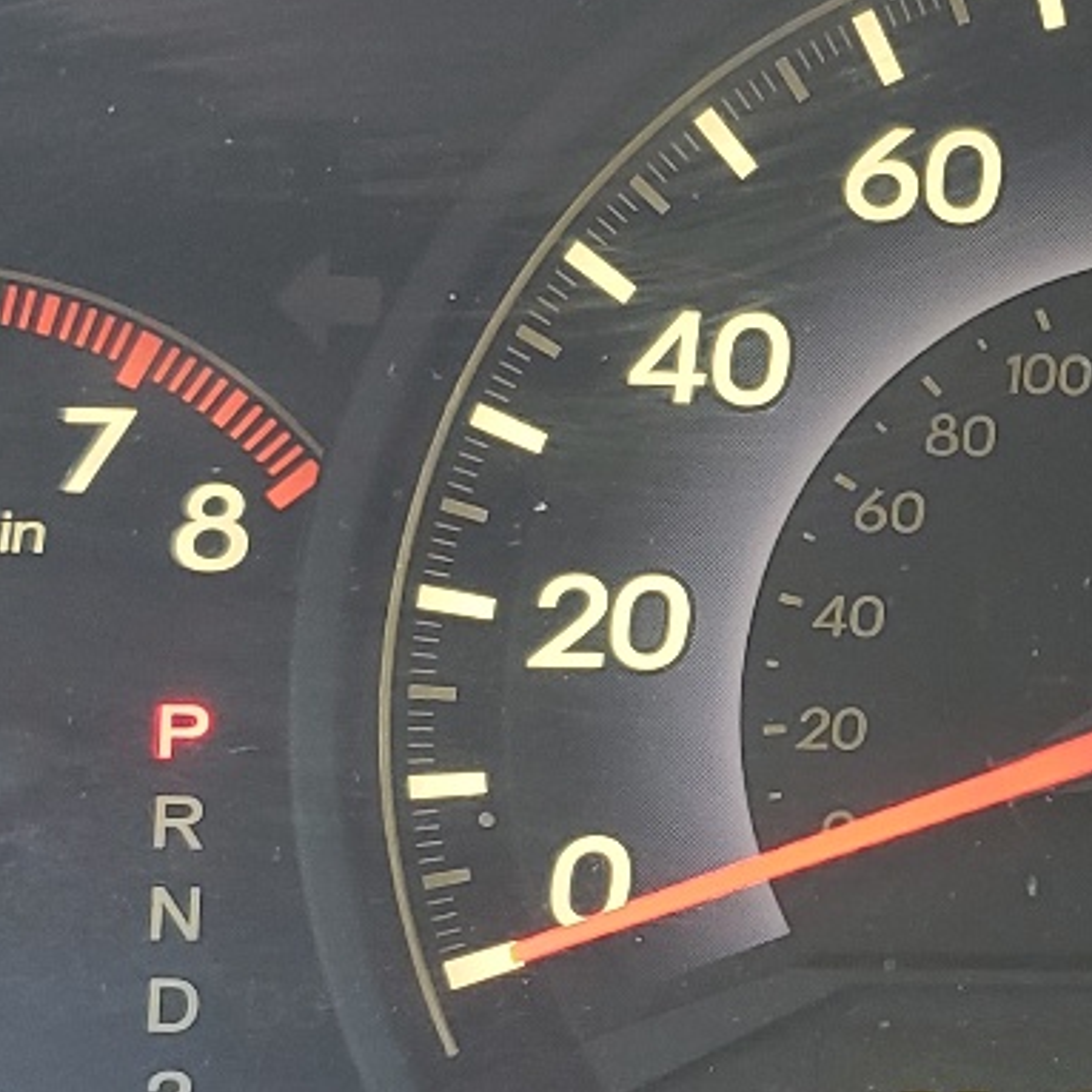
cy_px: 664
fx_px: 3426
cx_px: 1206
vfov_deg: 18.1
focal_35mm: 96
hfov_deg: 17.5
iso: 65
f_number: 1.5
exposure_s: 1/60.2
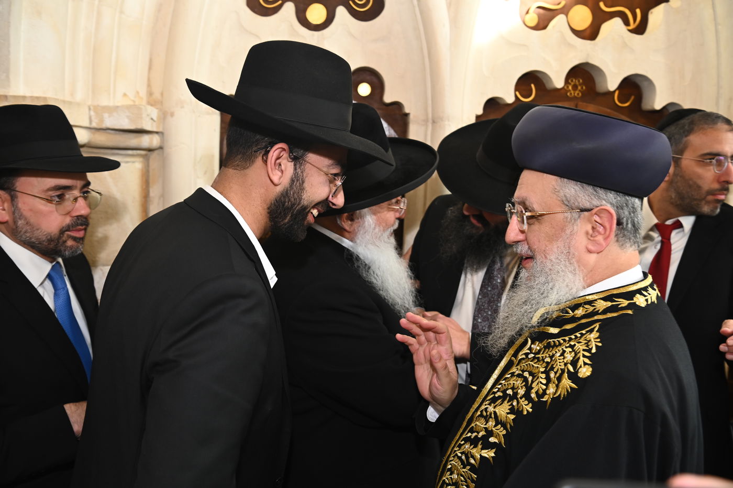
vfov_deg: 37.8
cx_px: 366
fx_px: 712
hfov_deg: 54.5
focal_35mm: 35
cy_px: 244
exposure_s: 1/160
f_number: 5
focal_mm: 35
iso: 800
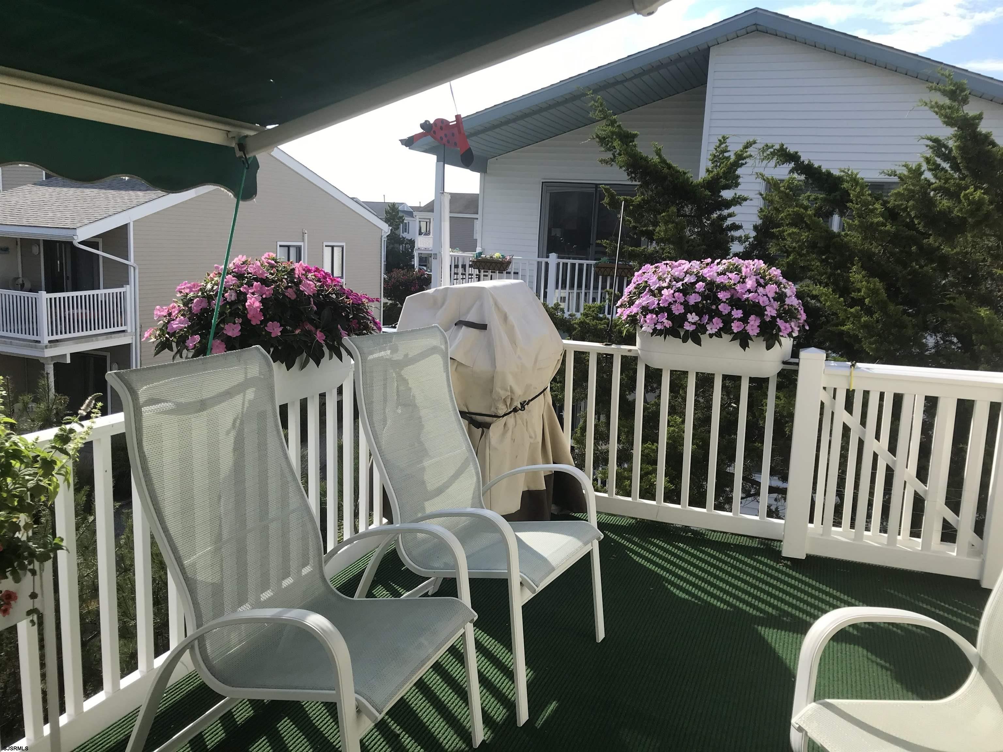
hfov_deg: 63.4
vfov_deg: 49.7
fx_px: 811
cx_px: 502
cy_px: 376
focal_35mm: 28
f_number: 1.8
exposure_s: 1/1312
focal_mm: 3.99
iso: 20
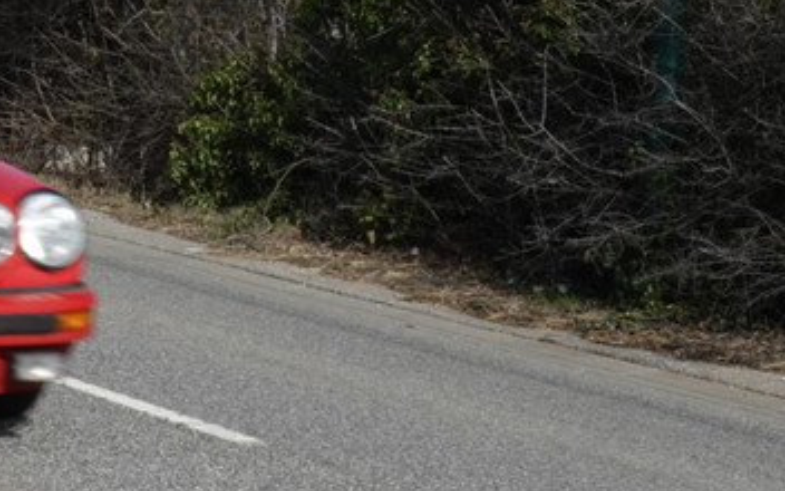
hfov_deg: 12.6
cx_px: -119
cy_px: -42
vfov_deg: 8.0
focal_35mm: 163
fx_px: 3487
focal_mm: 17.53
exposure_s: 1/160
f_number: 10
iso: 125
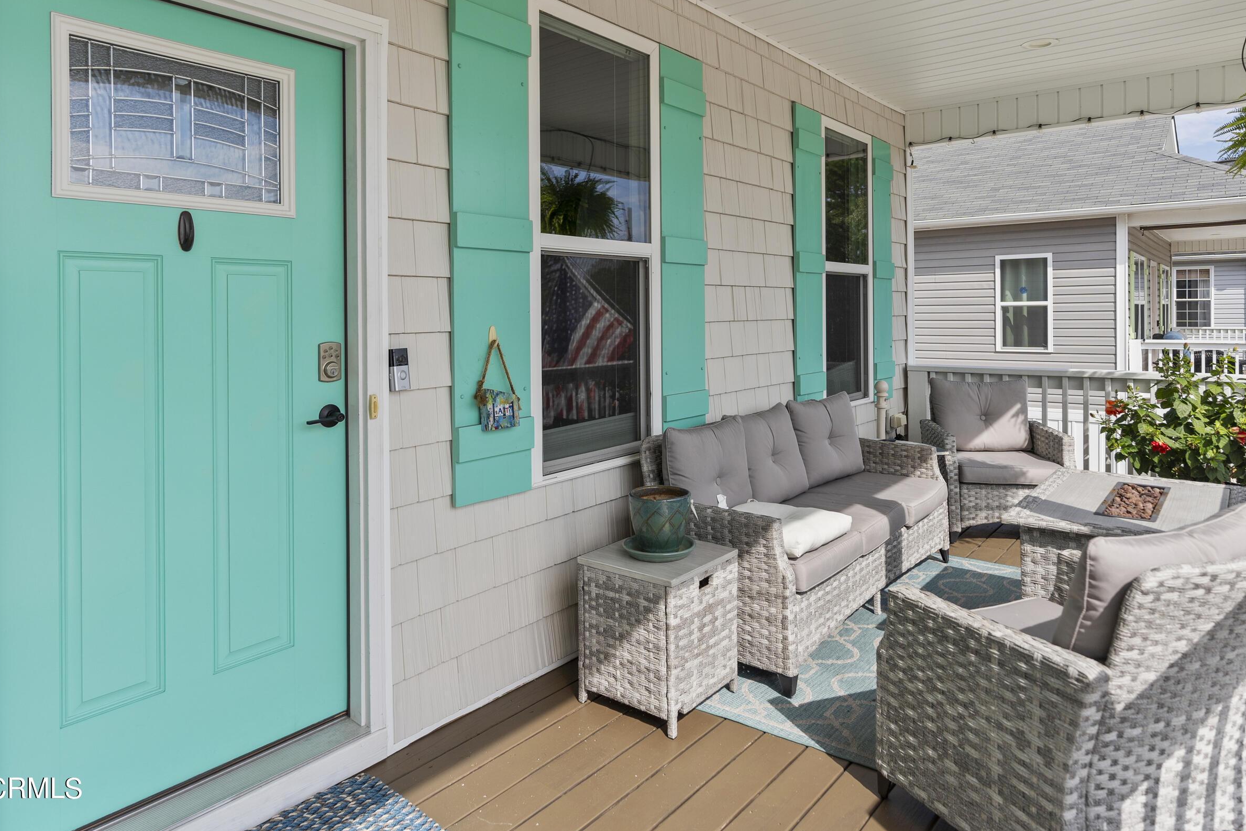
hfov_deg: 76.1
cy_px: 331
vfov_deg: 54.7
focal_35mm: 23
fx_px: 796
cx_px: 629
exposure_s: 1/800
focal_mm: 19
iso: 100
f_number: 4
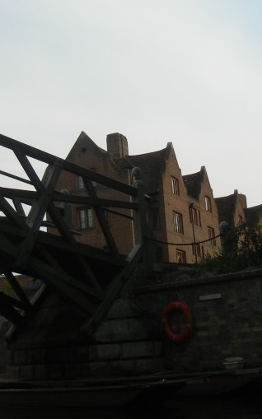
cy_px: 166
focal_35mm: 64
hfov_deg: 20.3
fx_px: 731
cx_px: 129
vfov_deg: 31.9
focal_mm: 5.4
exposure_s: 1/354
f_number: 7
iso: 160
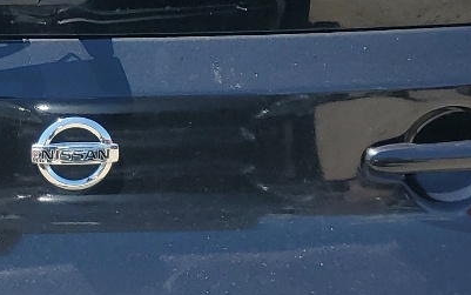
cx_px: 51
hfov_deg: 18.6
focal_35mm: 110
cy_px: 45
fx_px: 1413
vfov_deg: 11.9
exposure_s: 1/2000
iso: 50
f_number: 1.5
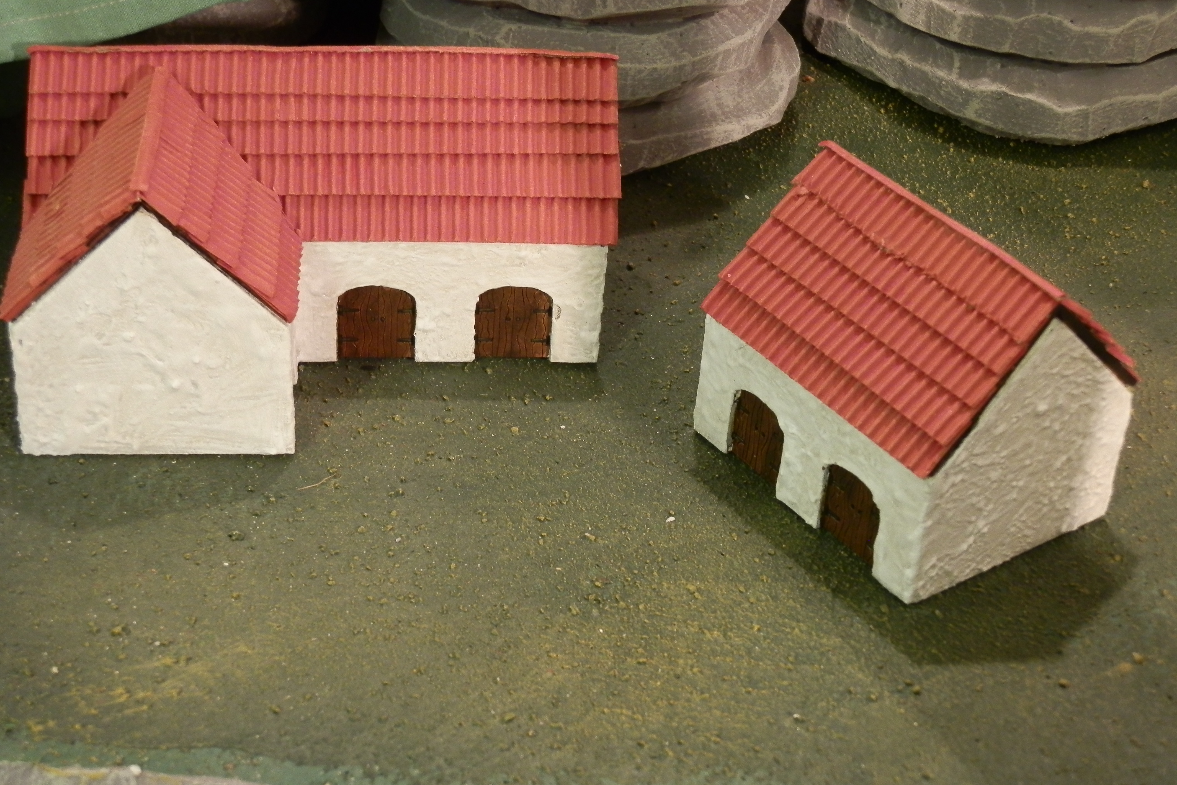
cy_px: 415
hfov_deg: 31.4
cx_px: 592
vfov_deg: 21.2
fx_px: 2092
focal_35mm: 64
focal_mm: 10.99
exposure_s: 1/8
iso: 200
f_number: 3.7
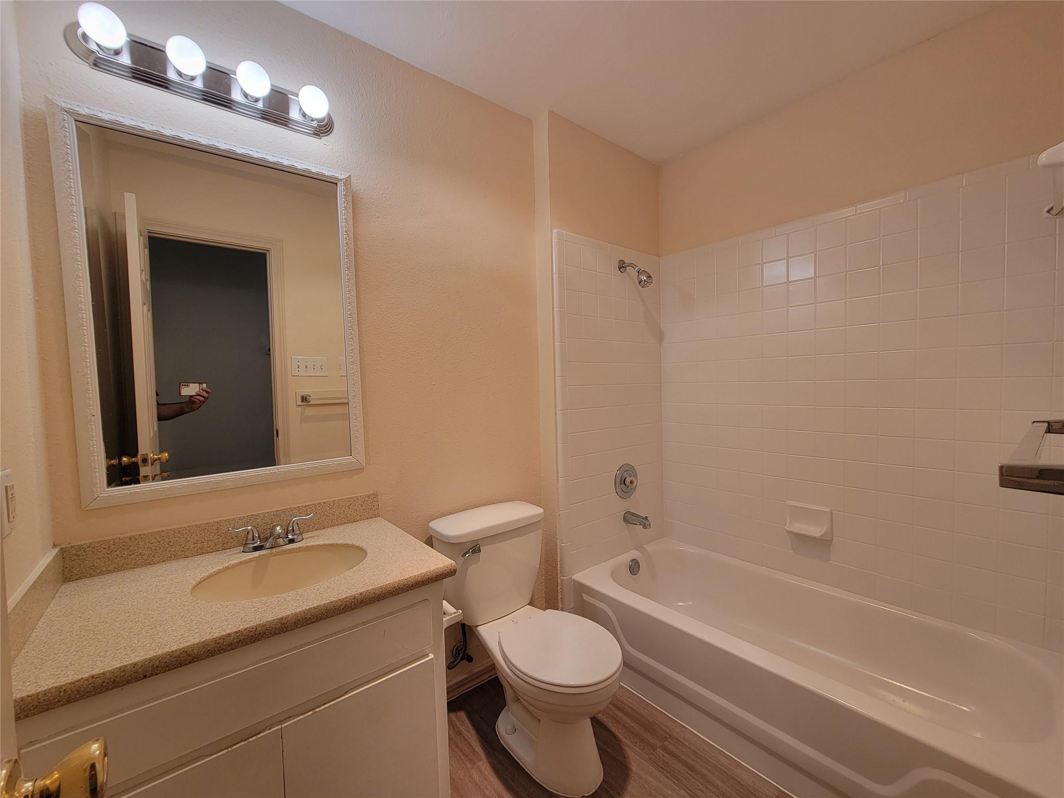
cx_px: 532
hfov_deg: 106.2
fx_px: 400
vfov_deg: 89.9
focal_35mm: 13
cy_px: 399
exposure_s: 1/60
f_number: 2.2
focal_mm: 2.2
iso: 64
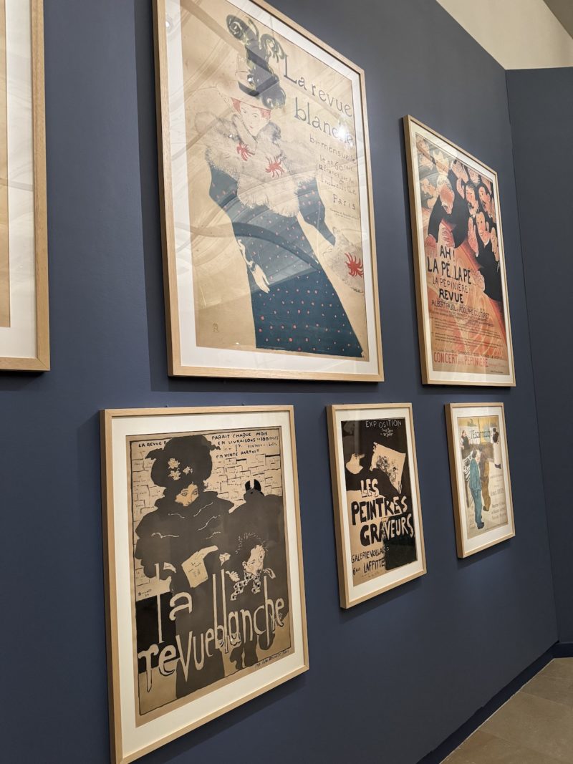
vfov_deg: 71.6
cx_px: 286
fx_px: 530
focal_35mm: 24
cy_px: 382
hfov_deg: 56.8
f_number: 1.78
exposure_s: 1/60
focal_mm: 6.76
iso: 800
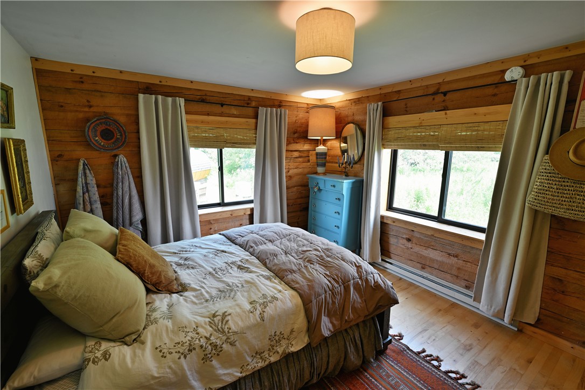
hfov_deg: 96.7
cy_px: 195
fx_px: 260
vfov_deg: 73.7
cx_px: 292
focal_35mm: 16
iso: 250
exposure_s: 1/25
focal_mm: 16
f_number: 5.6
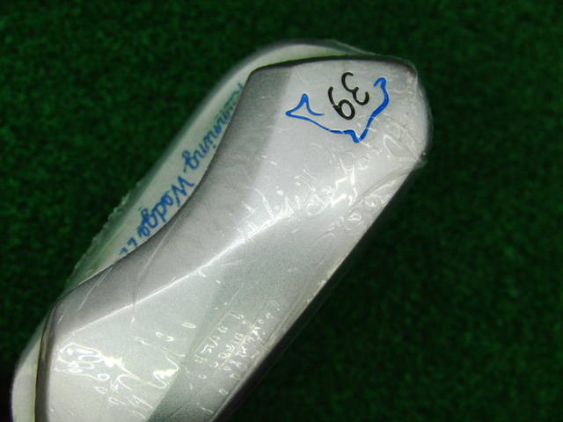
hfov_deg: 50.1
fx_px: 602
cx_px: 282
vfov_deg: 38.7
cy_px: 211
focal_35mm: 37
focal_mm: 6.42
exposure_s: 1/80
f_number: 3.6
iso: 200
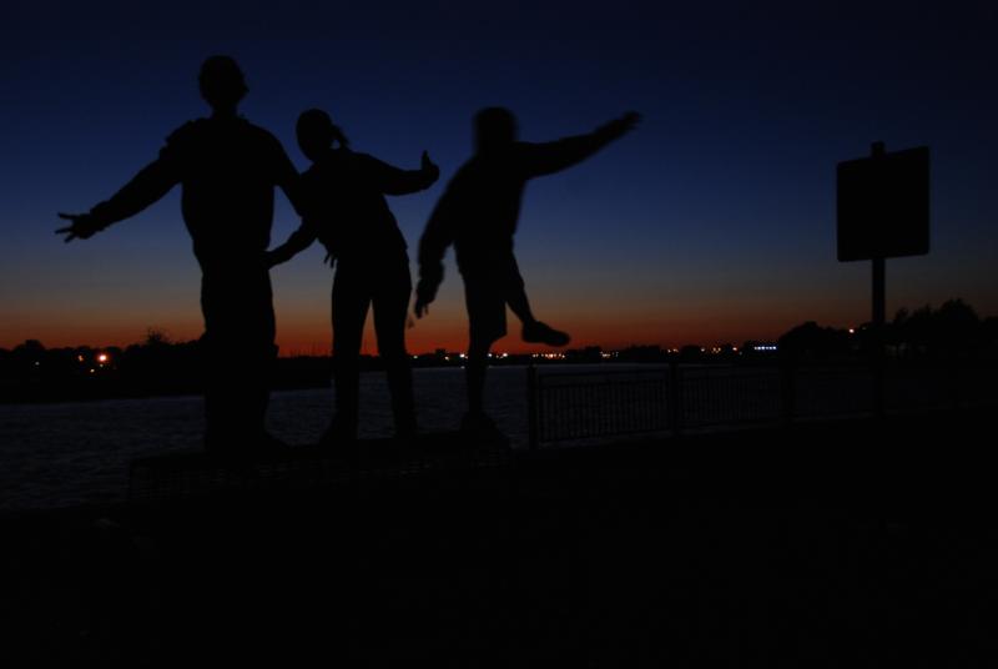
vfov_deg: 40.1
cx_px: 499
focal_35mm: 33
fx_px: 916
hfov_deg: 57.2
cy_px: 334
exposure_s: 1/5
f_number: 4.5
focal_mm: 22
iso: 400
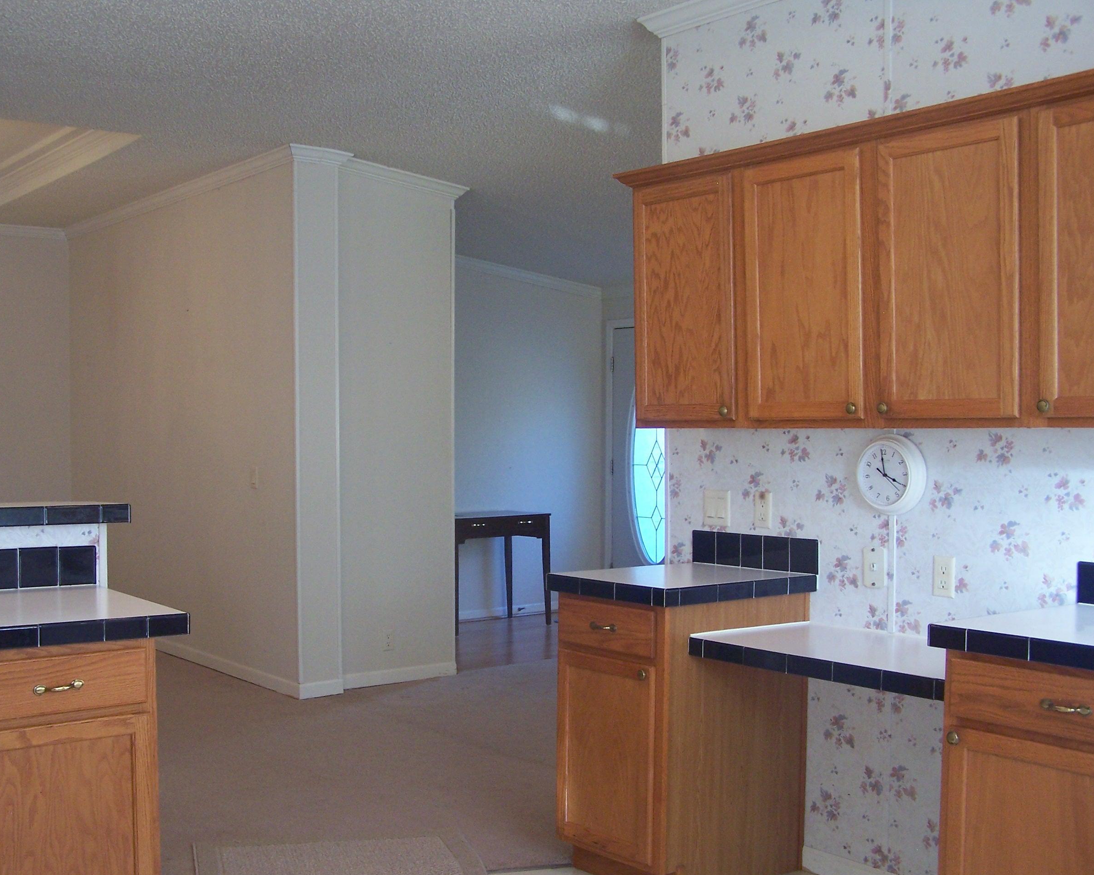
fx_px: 1295
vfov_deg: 37.3
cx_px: 522
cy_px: 441
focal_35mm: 40
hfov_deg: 45.8
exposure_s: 1/30
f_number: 2.8
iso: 140
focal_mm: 6.3
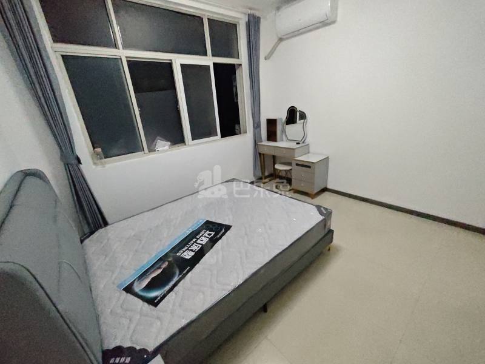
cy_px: 182
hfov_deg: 98.2
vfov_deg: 81.7
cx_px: 242
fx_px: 210
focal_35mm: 15
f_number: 2.2
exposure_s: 1/189
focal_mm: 1.91
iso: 2000
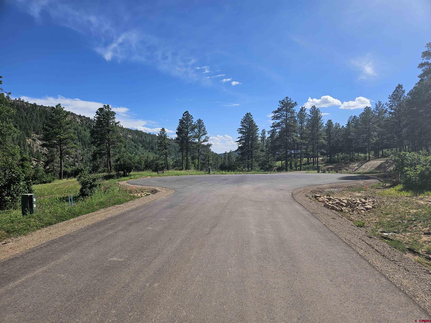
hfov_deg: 73.9
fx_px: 286
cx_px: 216
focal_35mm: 23
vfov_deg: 58.9
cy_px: 162
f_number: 1.8
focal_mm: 5.4
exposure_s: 1/2730
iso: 25
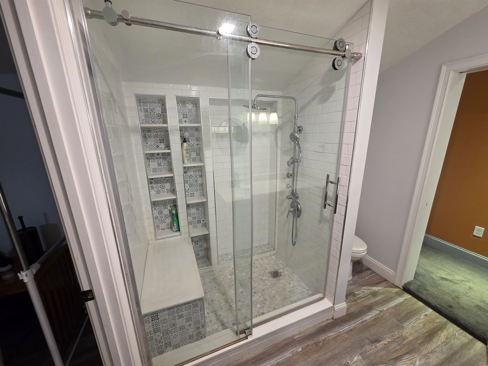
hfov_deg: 106.2
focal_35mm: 13
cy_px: 183
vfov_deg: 89.9
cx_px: 244
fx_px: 183
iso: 400
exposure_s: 1/60
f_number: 1.9
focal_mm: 2.2
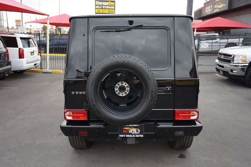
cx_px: 126
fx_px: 220
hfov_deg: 59.5
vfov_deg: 41.7
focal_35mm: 32
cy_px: 84
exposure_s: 1/60
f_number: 4
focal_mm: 21
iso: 250
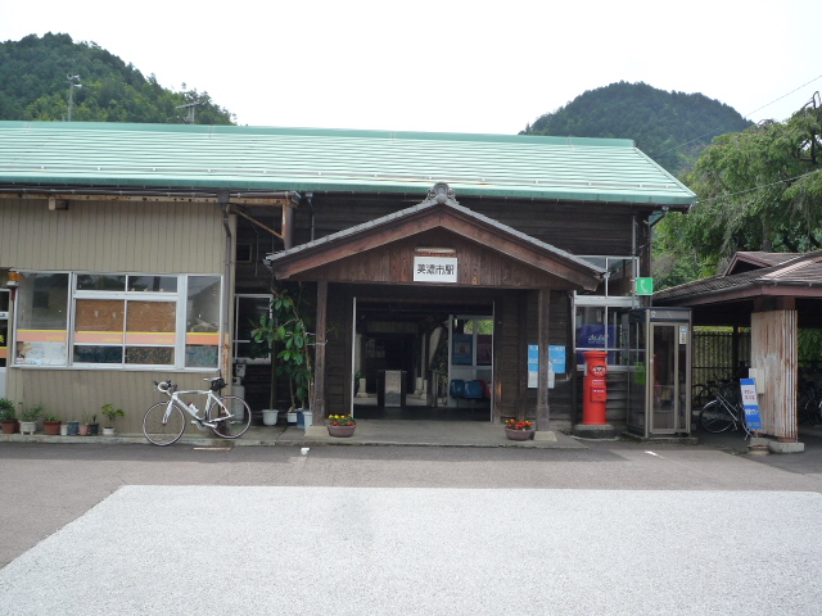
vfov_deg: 36.8
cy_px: 308
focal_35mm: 39
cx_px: 411
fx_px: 926
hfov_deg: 47.9
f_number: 4
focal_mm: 6.8
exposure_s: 1/640
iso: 160
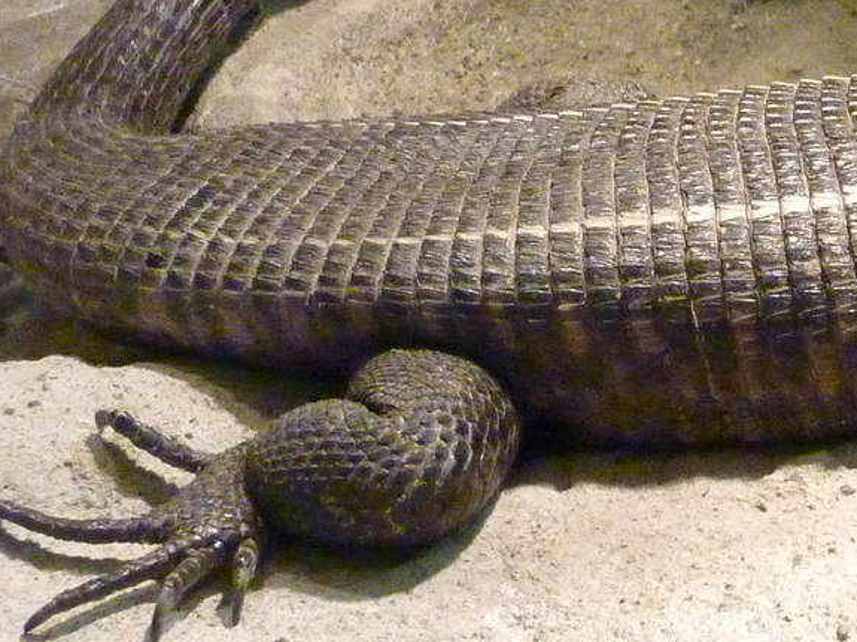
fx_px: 2203
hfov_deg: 20.5
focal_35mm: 89
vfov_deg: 16.3
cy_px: 34
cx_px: 1034
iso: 800
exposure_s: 1/20
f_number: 3.5
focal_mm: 5.3
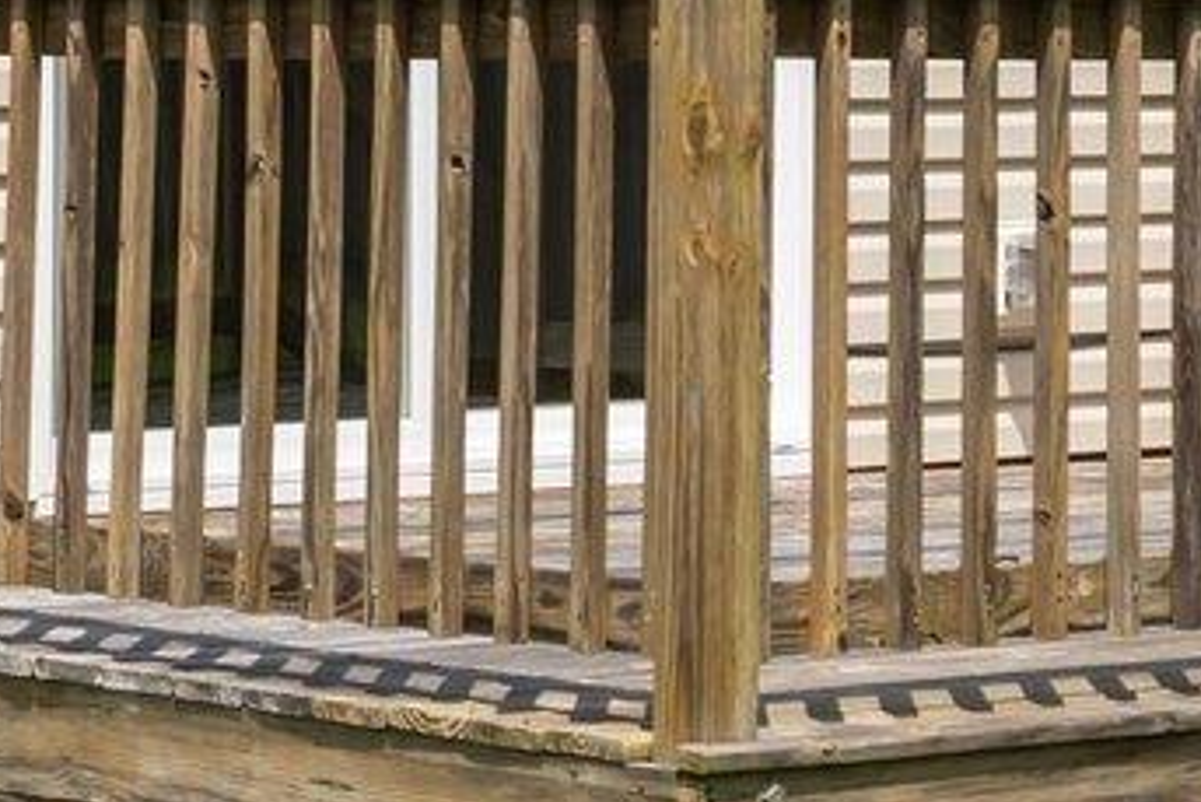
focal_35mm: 179
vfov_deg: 7.1
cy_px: -1263
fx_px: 5974
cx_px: -25
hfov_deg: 11.4
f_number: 7.1
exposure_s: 1/250
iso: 64
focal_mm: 30
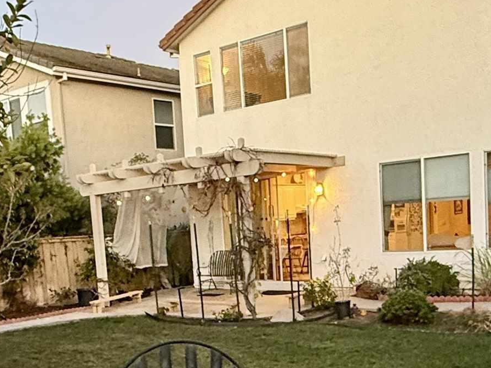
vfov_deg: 29.5
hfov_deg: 39.5
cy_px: 301
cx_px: 203
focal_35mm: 48
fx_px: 681
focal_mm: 2.22
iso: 500
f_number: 2.2
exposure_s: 1/60
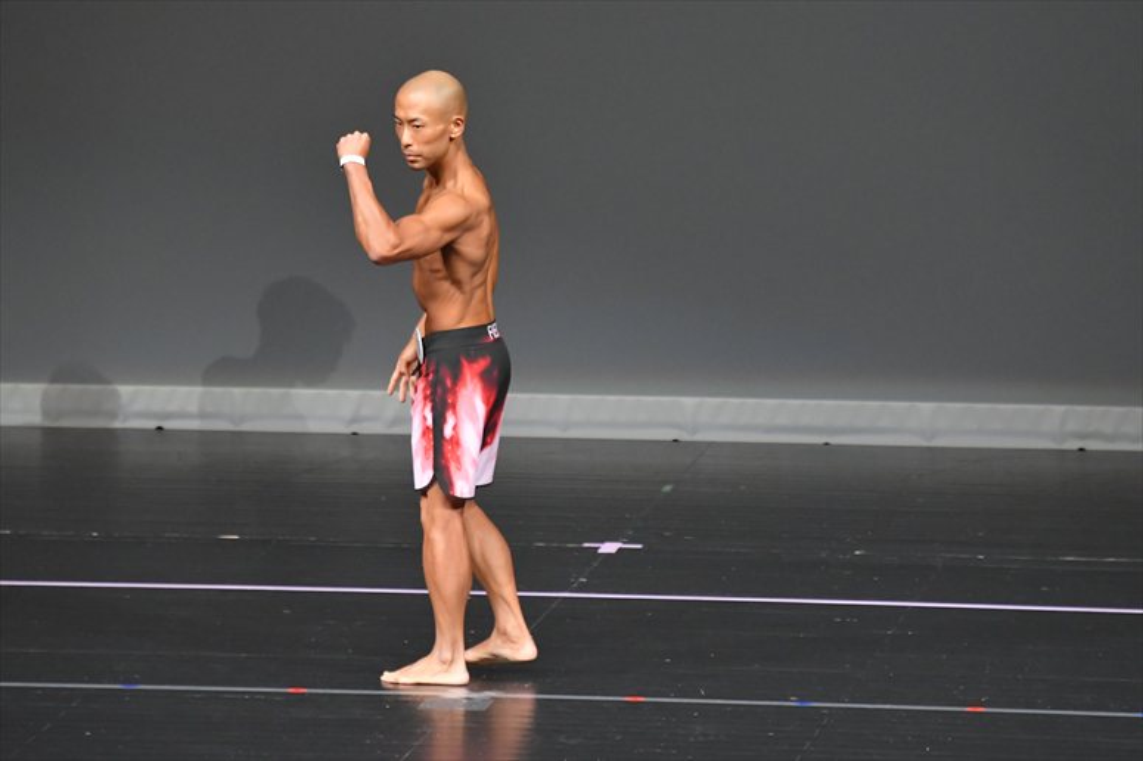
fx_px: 11901
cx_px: 572
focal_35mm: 375
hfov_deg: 5.5
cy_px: 380
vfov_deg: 3.7
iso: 5000
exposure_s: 1/400
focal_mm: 250
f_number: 5.6
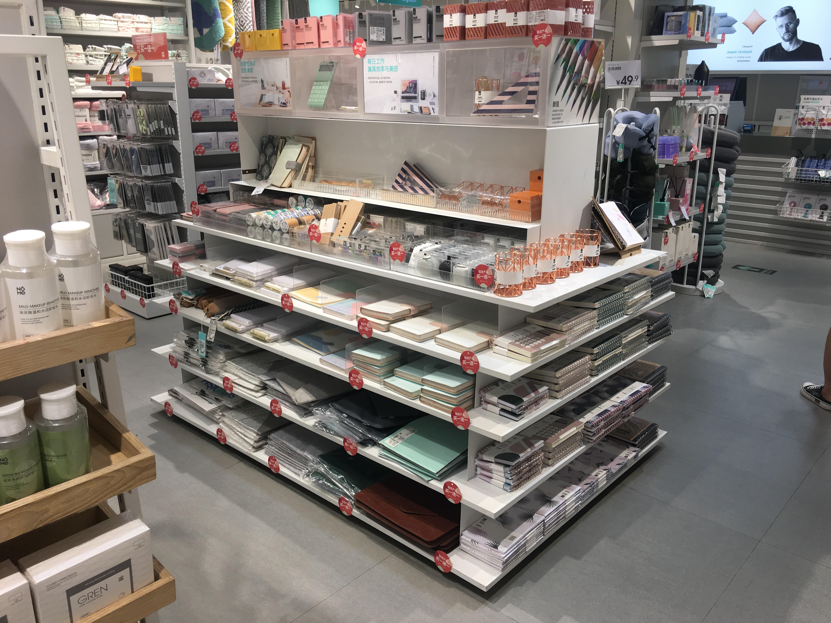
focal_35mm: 29
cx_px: 416
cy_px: 312
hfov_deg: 61.7
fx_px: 696
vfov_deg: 48.2
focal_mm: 4.15
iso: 25
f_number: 2.2
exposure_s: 1/100
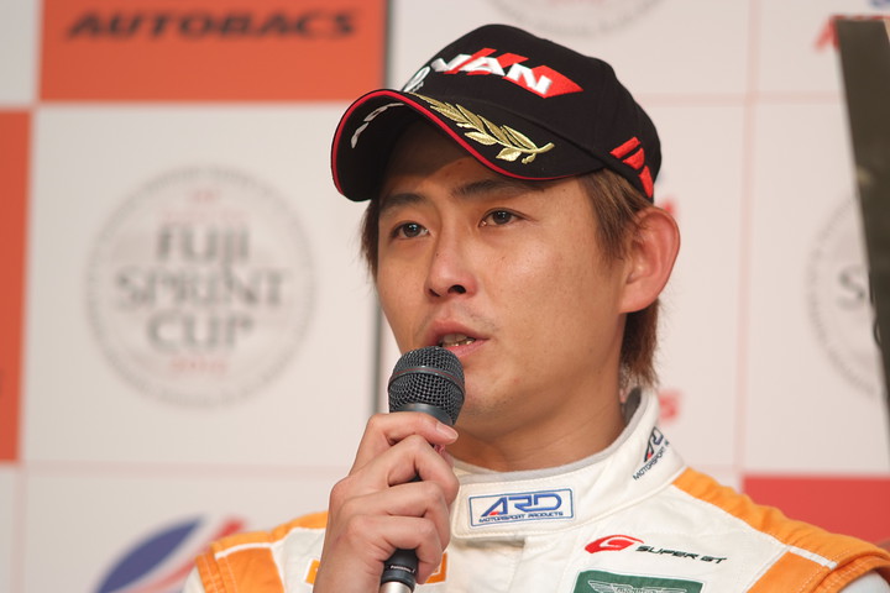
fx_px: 6674
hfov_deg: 7.6
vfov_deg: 5.1
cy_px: 296
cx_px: 445
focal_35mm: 270
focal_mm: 180
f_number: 2.8
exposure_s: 1/125
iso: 200
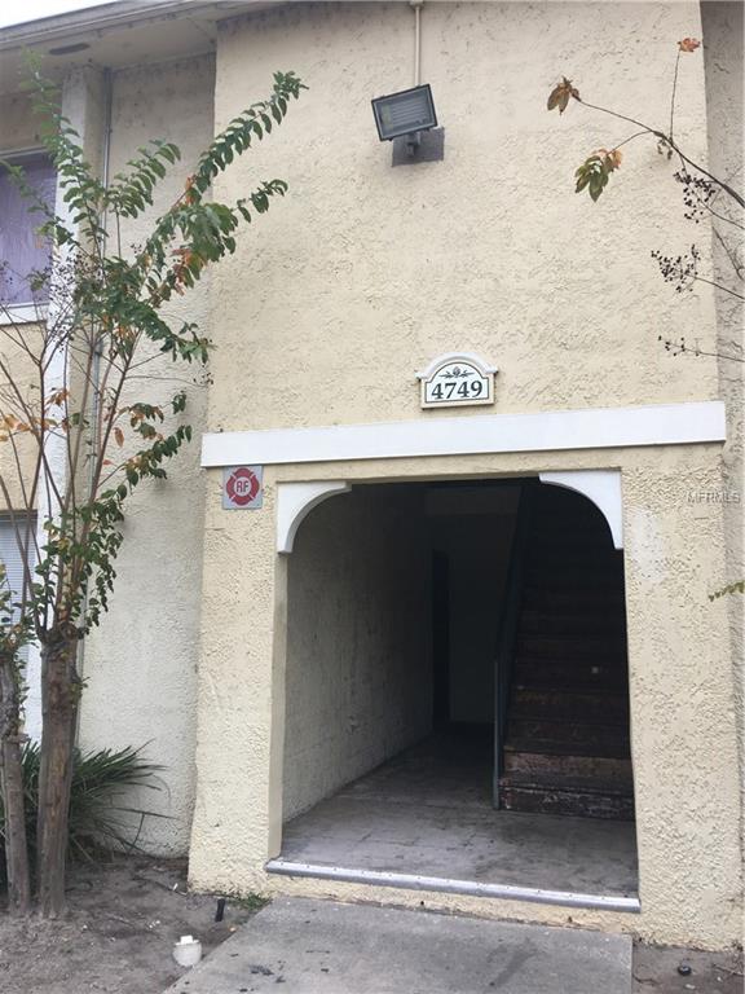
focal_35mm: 29
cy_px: 497
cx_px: 372
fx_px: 832
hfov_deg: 48.2
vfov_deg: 61.7
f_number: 2.2
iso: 25
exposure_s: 1/296
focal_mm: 4.15
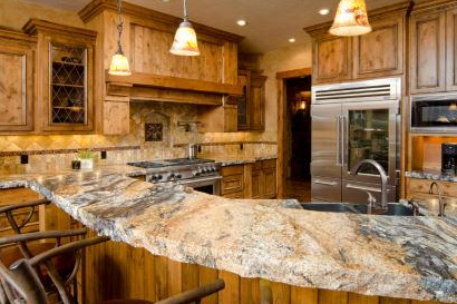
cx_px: 234
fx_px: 292
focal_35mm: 23
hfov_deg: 76.1
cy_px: 154
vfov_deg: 55.1
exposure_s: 1/8
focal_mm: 14
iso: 400
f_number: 10
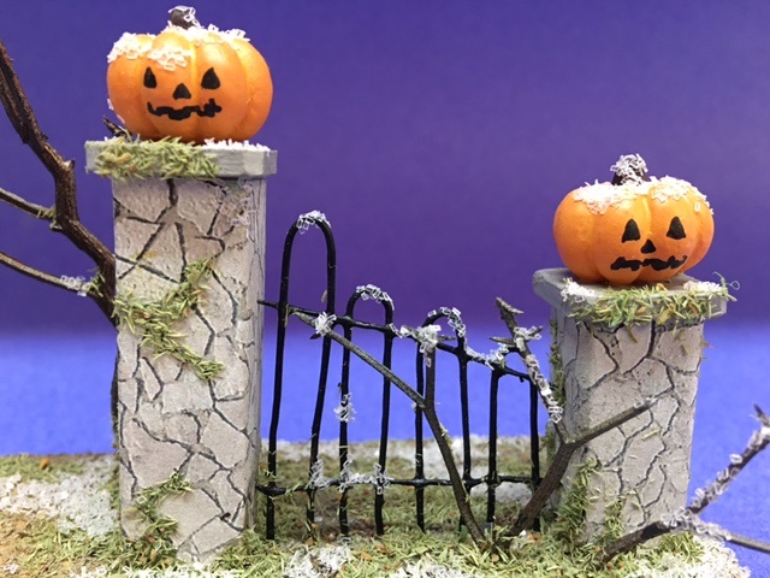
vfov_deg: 48.2
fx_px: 645
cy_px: 289
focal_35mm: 29
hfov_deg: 61.7
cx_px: 385
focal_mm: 4.15
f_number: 2.2
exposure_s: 1/15
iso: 80
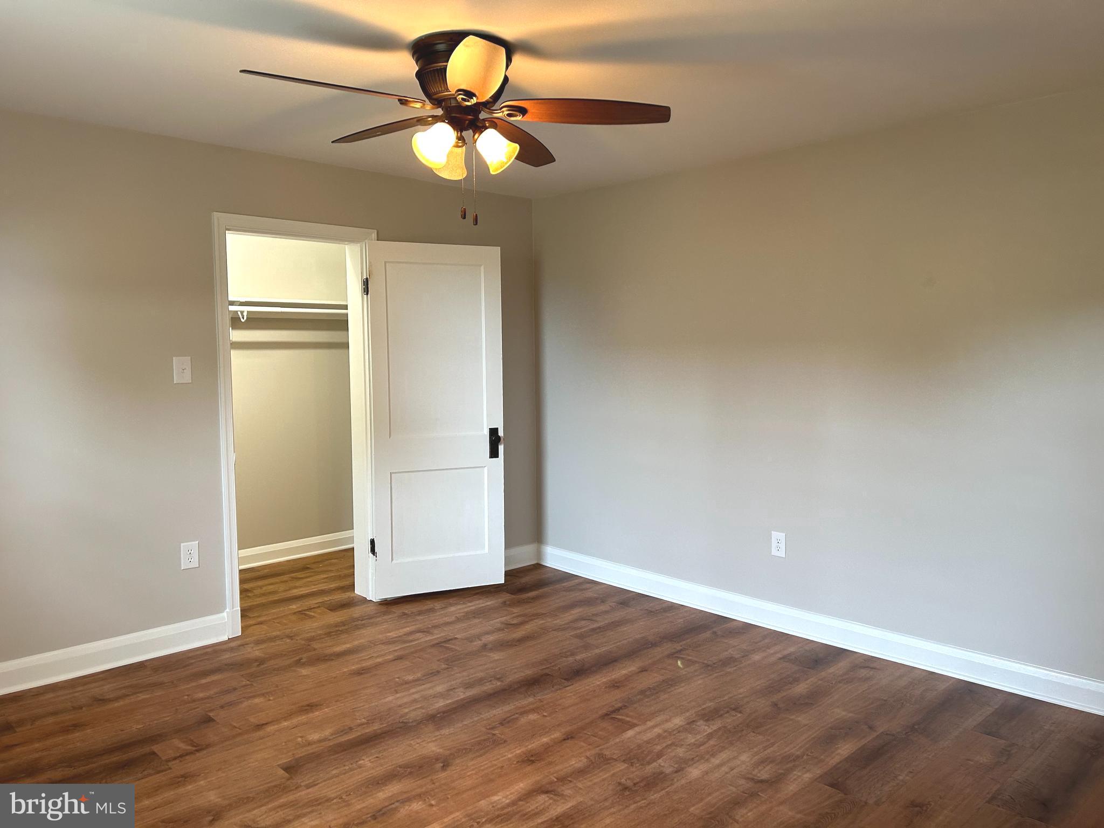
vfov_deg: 53.1
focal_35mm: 26
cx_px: 552
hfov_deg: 67.3
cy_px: 414
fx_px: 829
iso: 125
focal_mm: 5.7
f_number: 1.5
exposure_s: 1/60
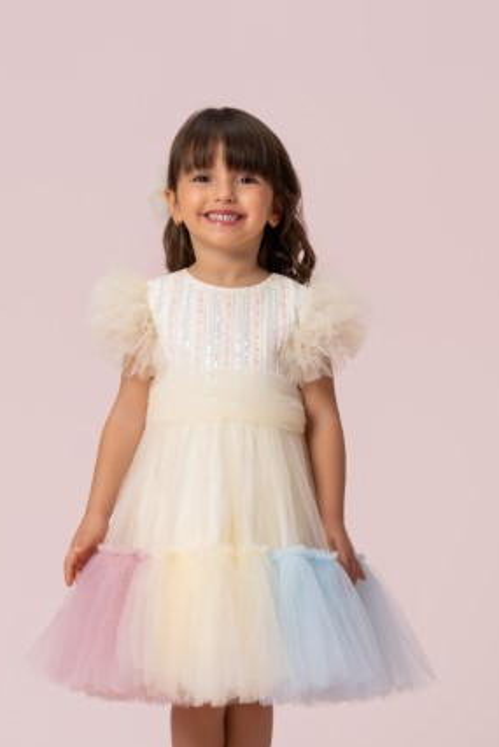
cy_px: 458
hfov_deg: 8.1
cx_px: 259
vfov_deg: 12.1
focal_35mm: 169
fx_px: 3511
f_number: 7.1
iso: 100
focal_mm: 94
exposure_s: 1/125
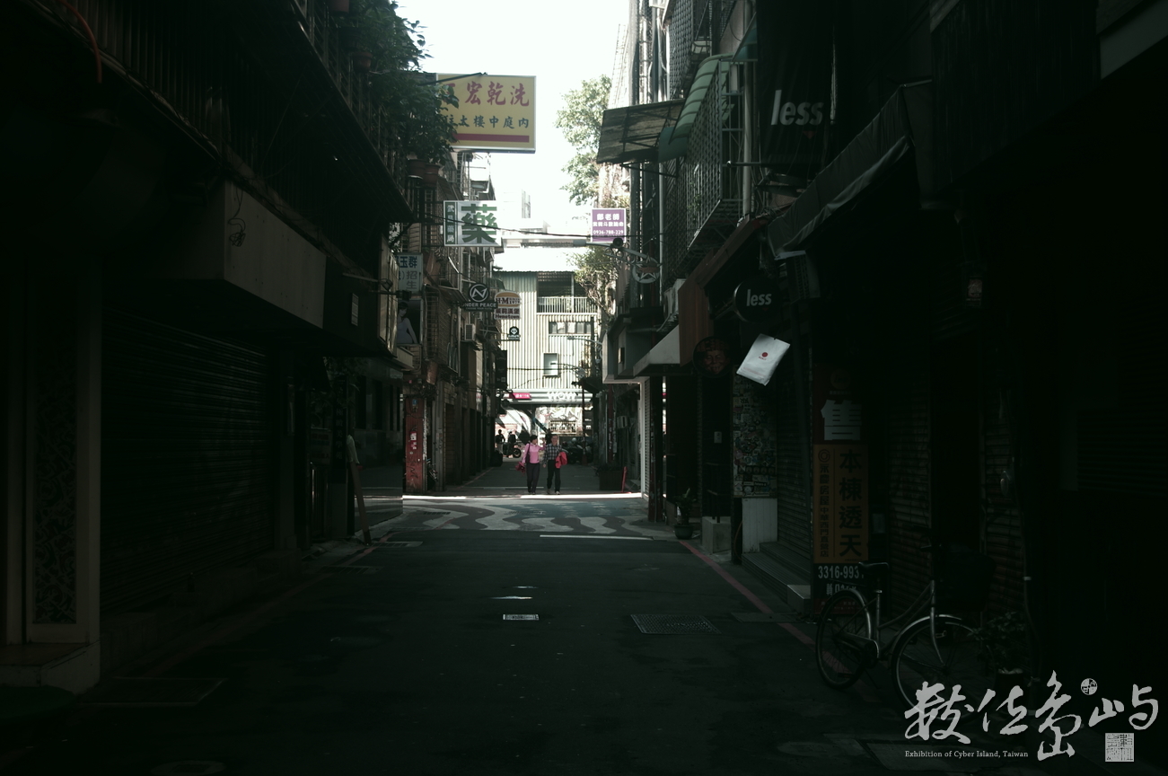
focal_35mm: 46
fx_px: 1491
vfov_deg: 29.2
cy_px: 388
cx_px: 584
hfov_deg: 42.8
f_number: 4
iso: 200
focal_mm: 30.63
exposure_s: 1/160
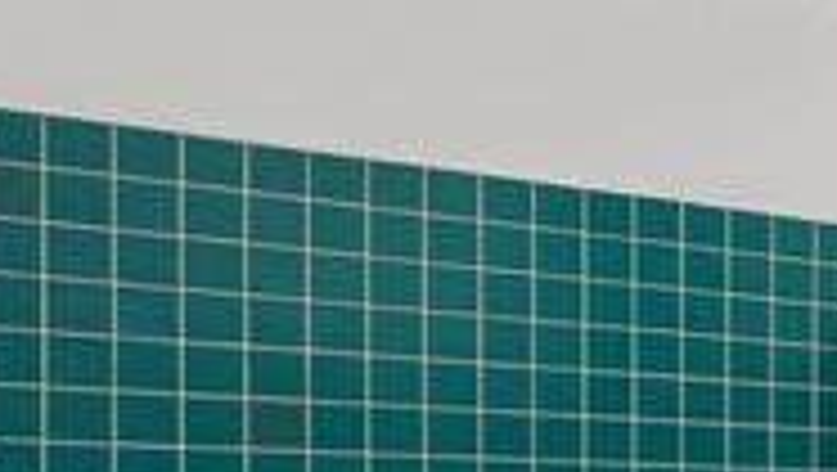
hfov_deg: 22.1
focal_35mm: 69
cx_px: 1413
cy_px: 162
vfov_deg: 17.5
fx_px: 1533
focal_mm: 12
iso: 640
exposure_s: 1/320
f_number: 7.1
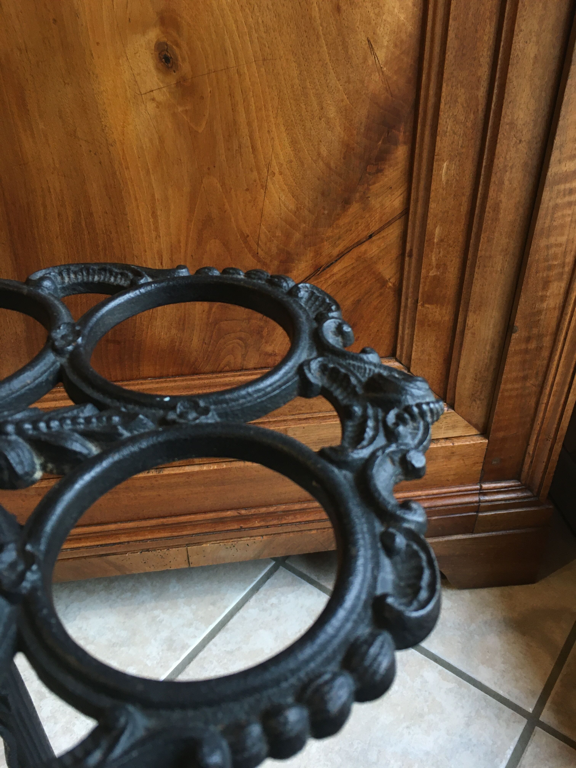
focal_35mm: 29
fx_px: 643
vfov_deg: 61.7
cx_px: 288
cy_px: 384
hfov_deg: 48.2
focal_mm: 4.15
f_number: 2.2
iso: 100
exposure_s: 1/33
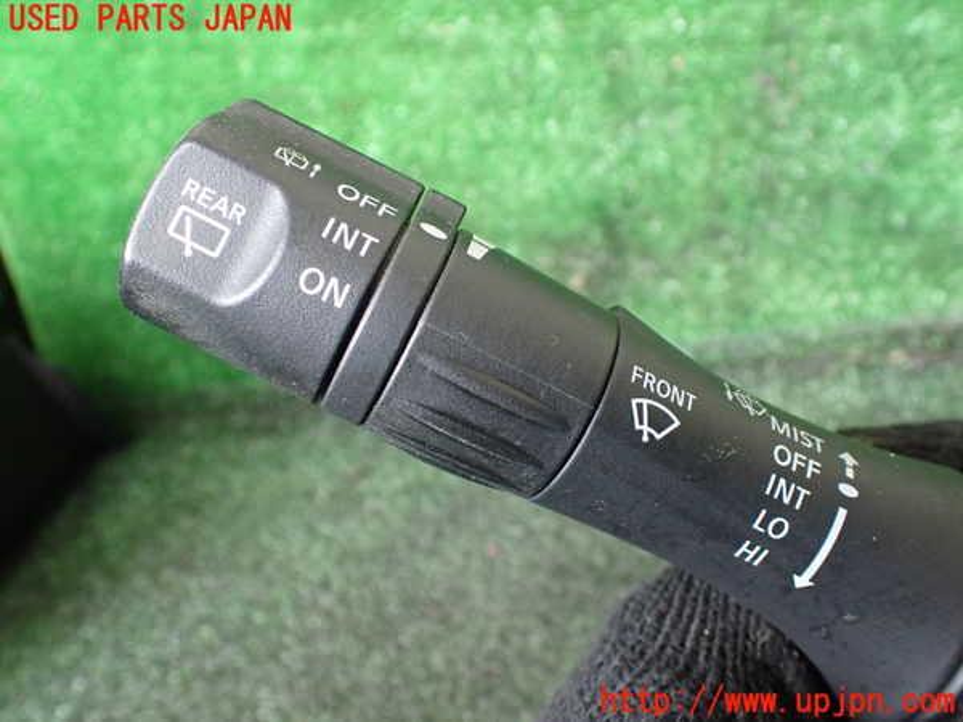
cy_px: 361
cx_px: 482
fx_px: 835
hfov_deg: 60.0
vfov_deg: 46.8
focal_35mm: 30
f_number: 2.3
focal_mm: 5.4
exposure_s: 1/125
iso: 640
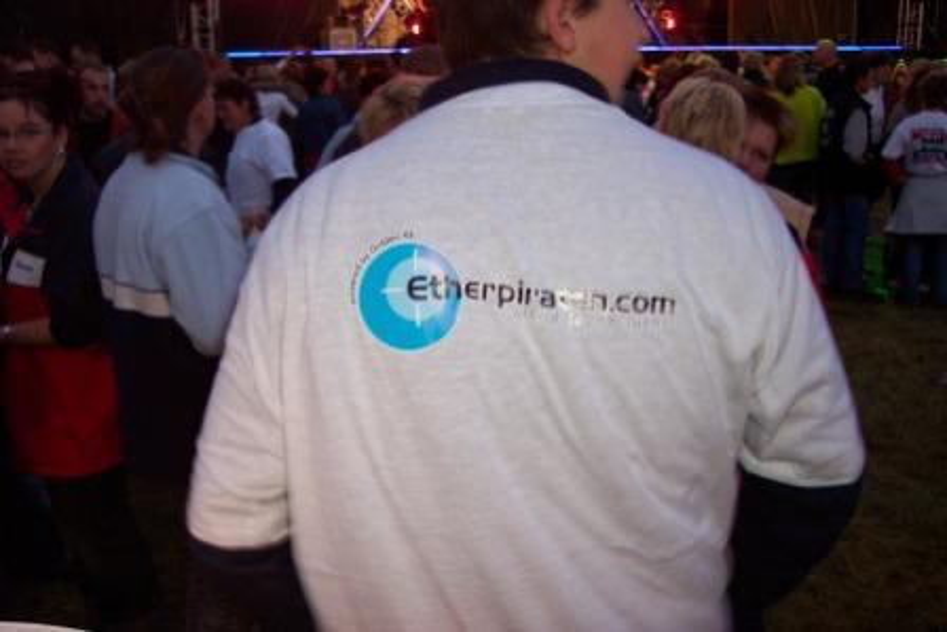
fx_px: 1000
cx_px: 474
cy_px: 316
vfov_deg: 35.1
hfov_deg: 50.7
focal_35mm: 38
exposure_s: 1/30
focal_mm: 8
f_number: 2.8
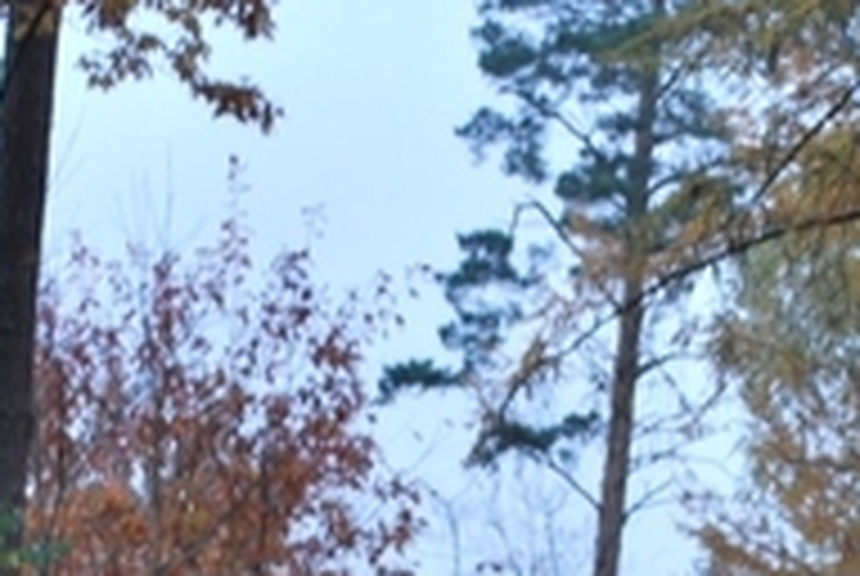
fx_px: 4283
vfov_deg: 7.7
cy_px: 628
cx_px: 455
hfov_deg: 11.5
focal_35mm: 179
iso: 400
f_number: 5.3
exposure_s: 1/30
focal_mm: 38
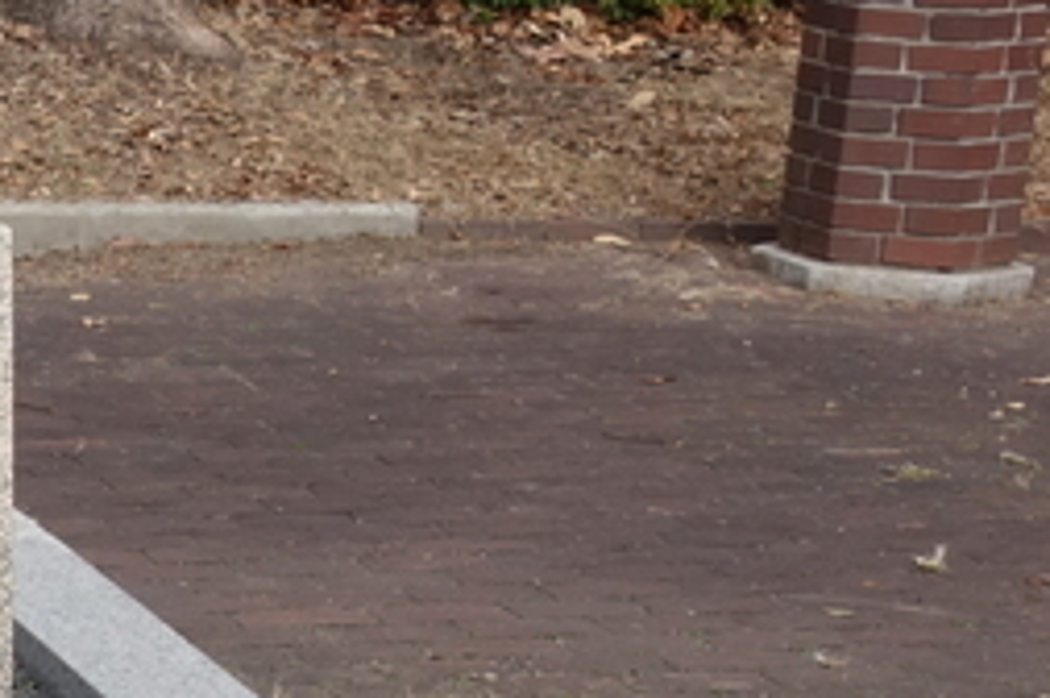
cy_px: 561
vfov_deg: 10.3
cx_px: -1179
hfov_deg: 13.0
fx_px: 3874
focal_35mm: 133
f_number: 5.6
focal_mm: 10.4
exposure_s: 1/200
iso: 125
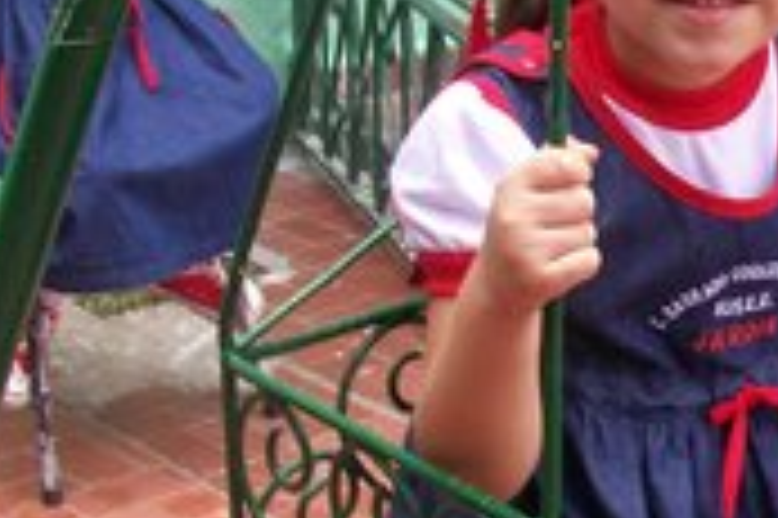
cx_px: 742
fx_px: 2245
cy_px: 315
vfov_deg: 13.1
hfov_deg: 19.2
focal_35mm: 104
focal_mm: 6
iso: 64
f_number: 2.7
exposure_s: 1/160
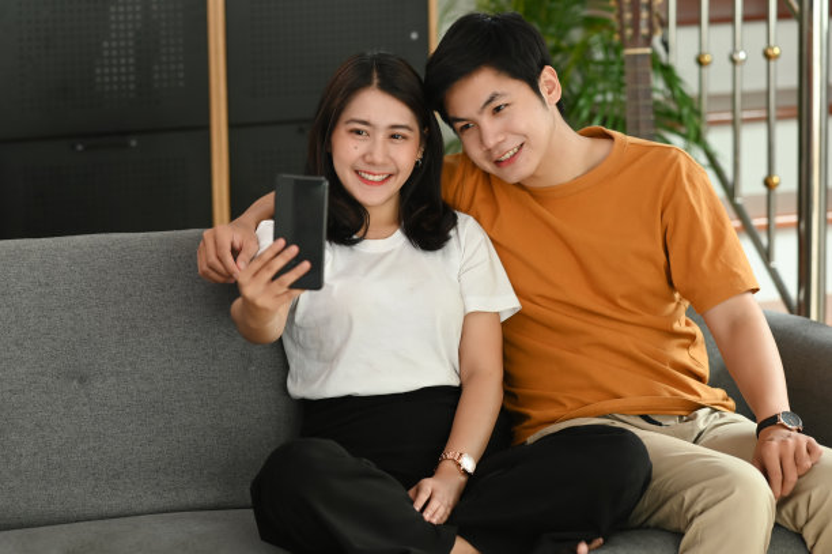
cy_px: 277
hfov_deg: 19.5
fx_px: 2425
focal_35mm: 105
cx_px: 416
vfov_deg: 13.0
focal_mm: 105
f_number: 2.8
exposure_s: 1/80
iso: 200
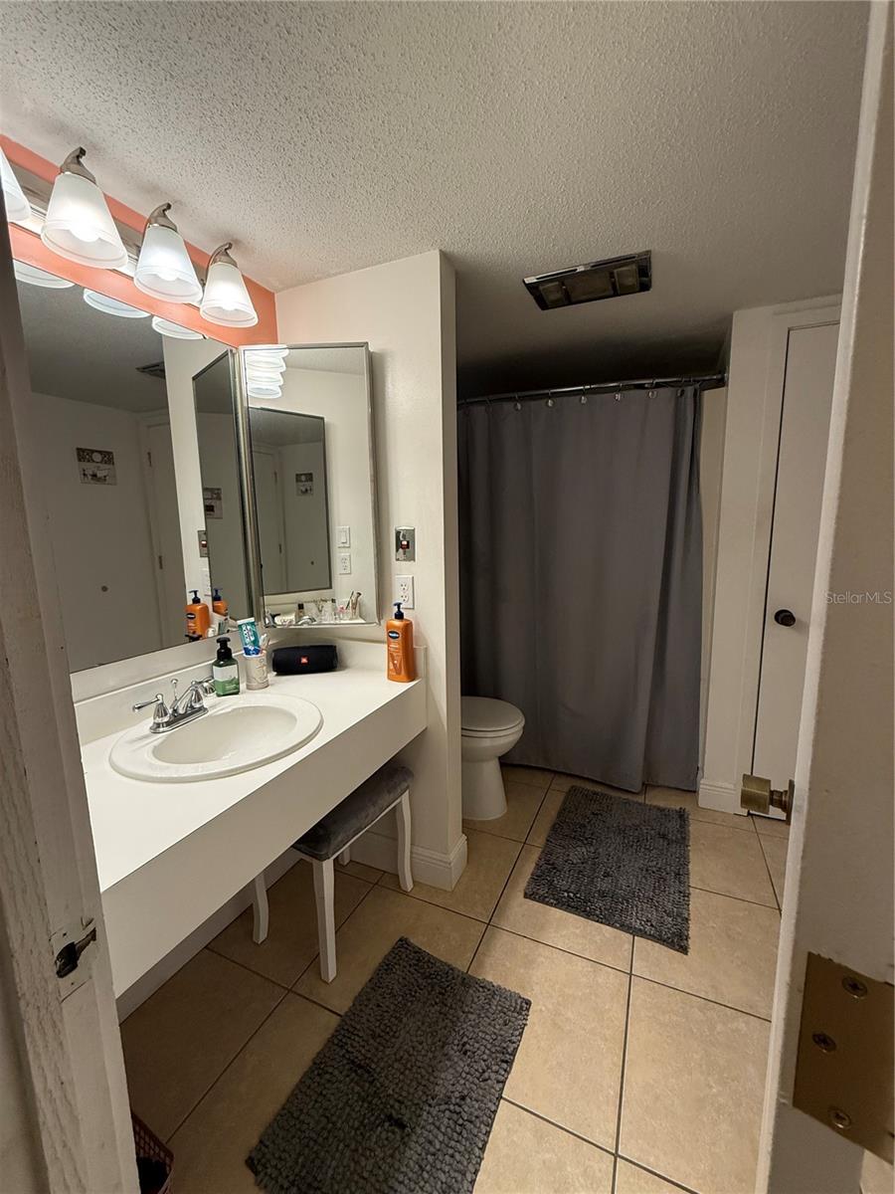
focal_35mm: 14
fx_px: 483
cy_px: 597
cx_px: 448
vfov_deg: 102.1
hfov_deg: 85.7
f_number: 2.2
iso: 250
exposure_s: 1/120
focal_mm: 2.22
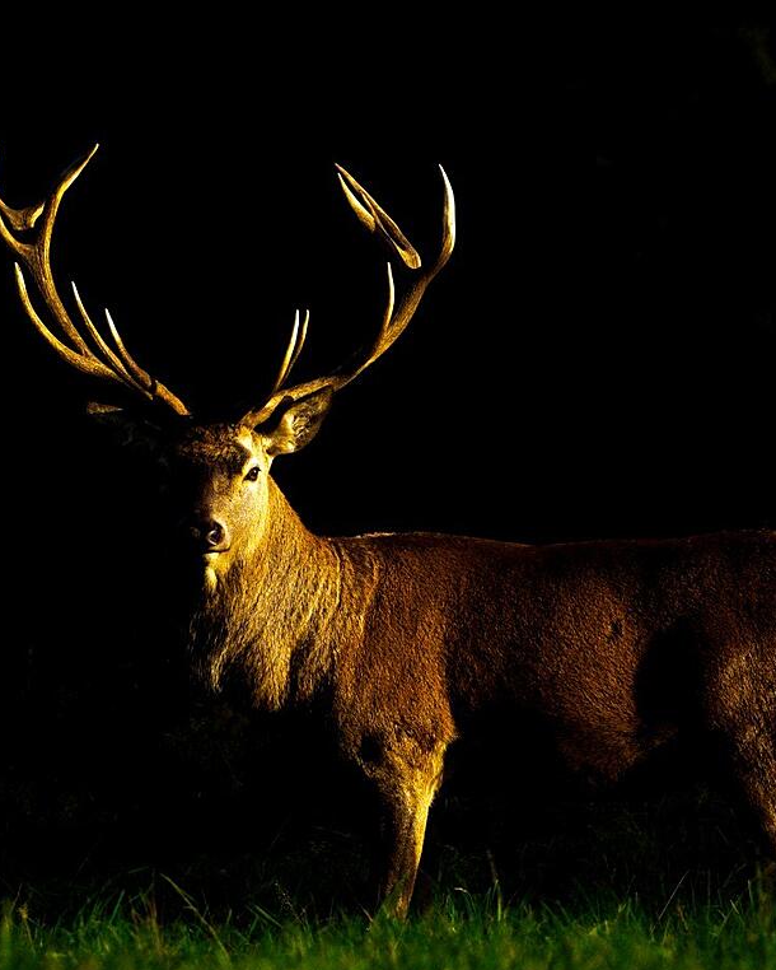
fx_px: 24392
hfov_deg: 1.8
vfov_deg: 2.3
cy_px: 550
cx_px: 363
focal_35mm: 850
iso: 500
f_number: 6.3
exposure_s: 1/2500
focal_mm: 276
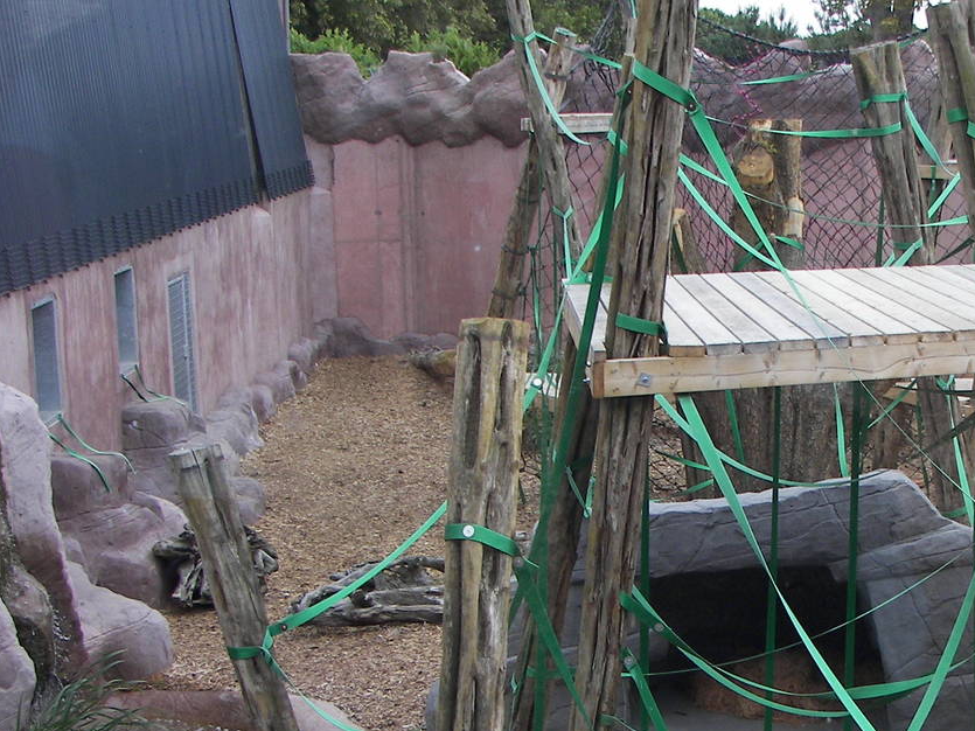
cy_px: 523
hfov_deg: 27.6
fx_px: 1943
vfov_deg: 21.2
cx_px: 781
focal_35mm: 69
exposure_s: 1/400
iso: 64
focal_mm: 6
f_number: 2.8
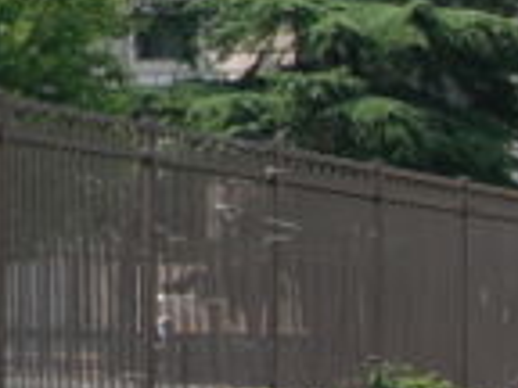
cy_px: -180
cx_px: -590
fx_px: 7392
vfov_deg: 3.0
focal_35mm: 494
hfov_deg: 4.0
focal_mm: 8.9
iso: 50
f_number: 5
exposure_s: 1/155
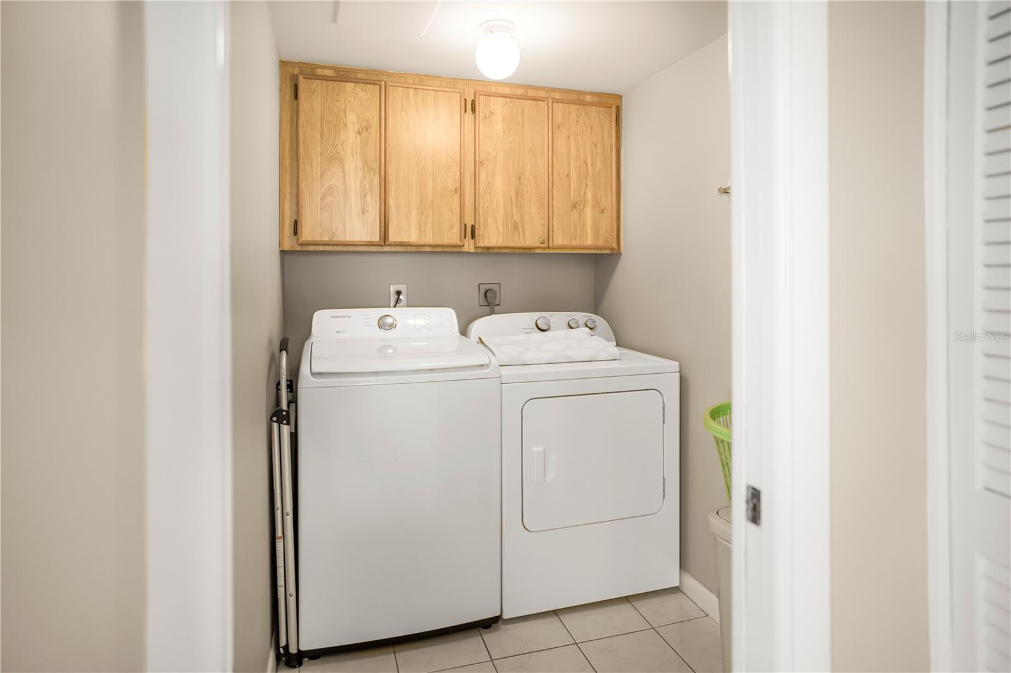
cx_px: 506
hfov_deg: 84.0
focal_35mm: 20
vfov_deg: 61.9
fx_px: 562
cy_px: 336
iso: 125
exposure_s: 1/200
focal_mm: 20
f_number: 1.8
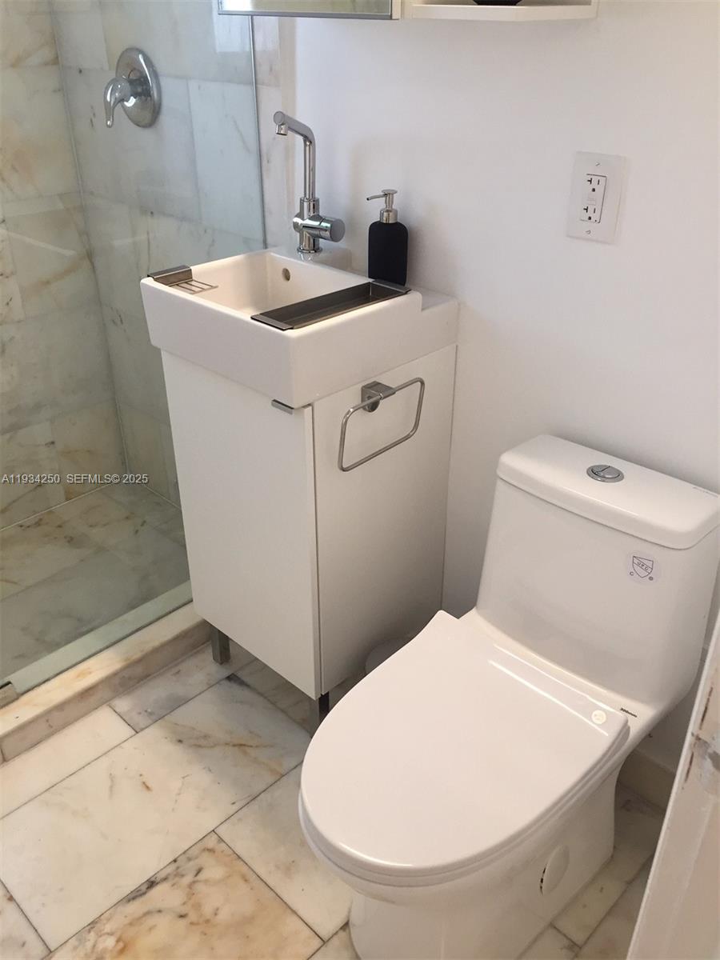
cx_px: 360
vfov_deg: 61.7
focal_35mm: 29
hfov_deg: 48.2
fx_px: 804
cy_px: 480
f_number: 2.2
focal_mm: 4.15
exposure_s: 1/30
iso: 40
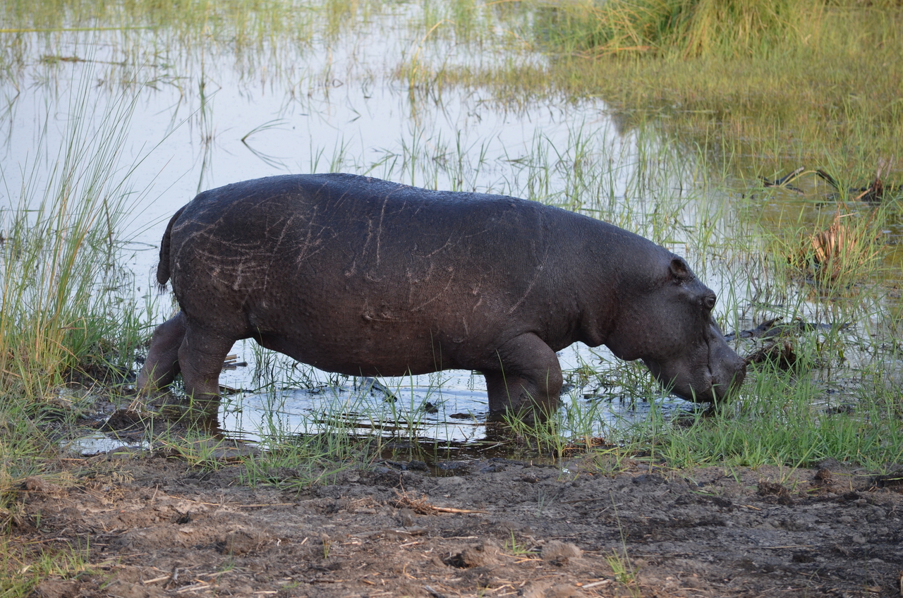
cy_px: 299
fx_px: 6383
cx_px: 452
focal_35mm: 255
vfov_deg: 5.4
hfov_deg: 8.1
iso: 400
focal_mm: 170
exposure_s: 1/500
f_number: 5.6
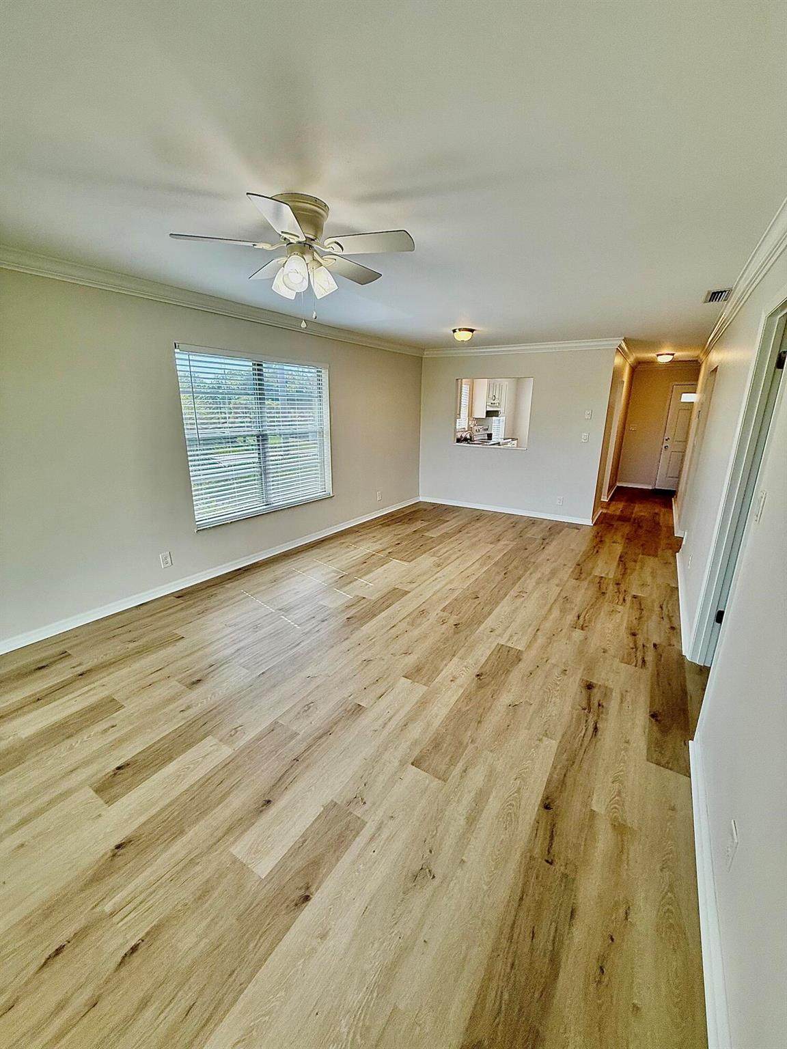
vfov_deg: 102.1
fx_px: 424
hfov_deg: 85.7
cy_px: 524
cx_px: 394
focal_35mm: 14
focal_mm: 2.22
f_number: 2.2
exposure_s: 1/130
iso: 64
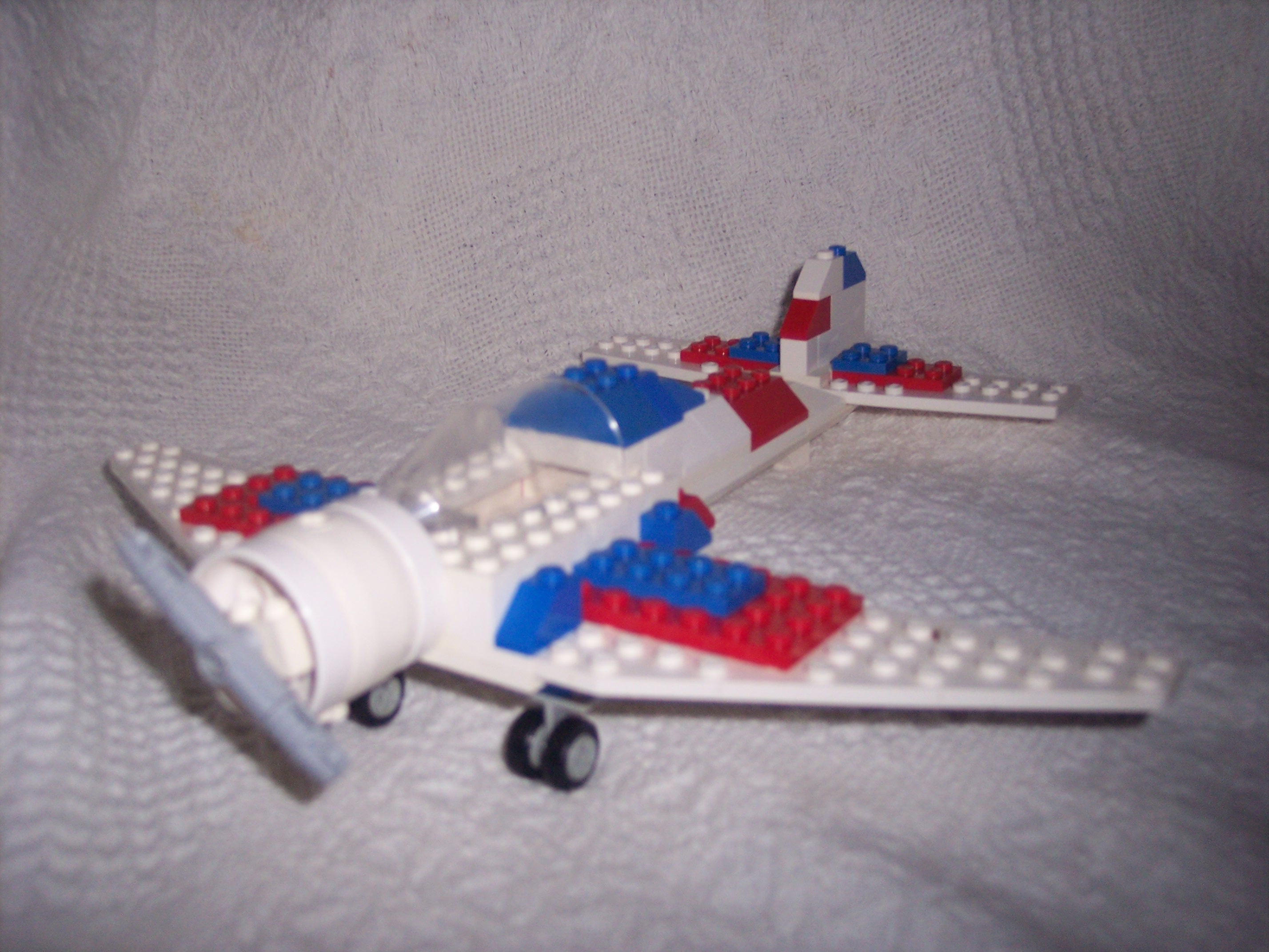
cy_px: 476
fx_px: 1430
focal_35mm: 39
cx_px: 634
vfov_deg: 36.8
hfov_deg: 47.9
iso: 140
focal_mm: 8
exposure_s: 1/60
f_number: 2.8
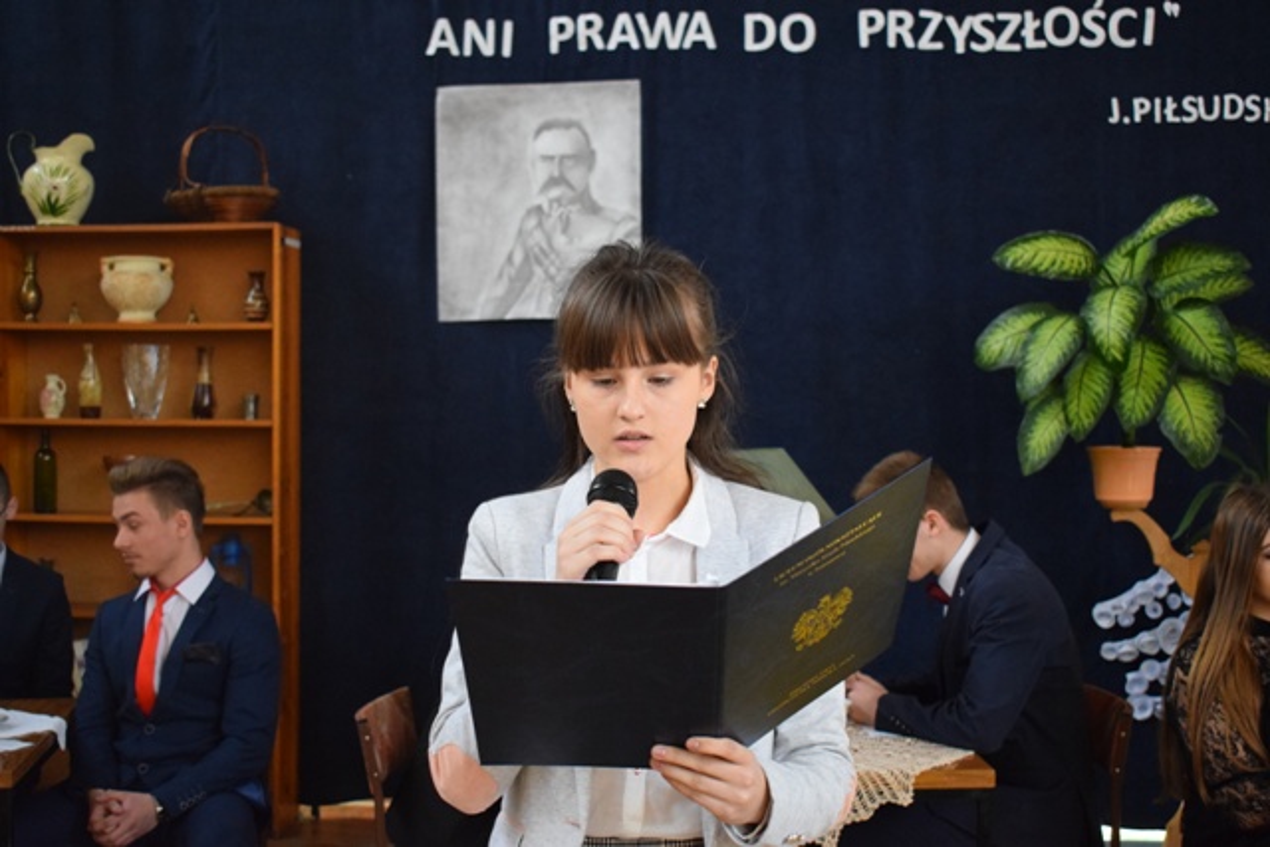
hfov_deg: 41.1
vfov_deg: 28.1
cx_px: 635
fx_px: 1694
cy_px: 424
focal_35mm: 48
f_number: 4.5
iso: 3200
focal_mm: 32
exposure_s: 1/500
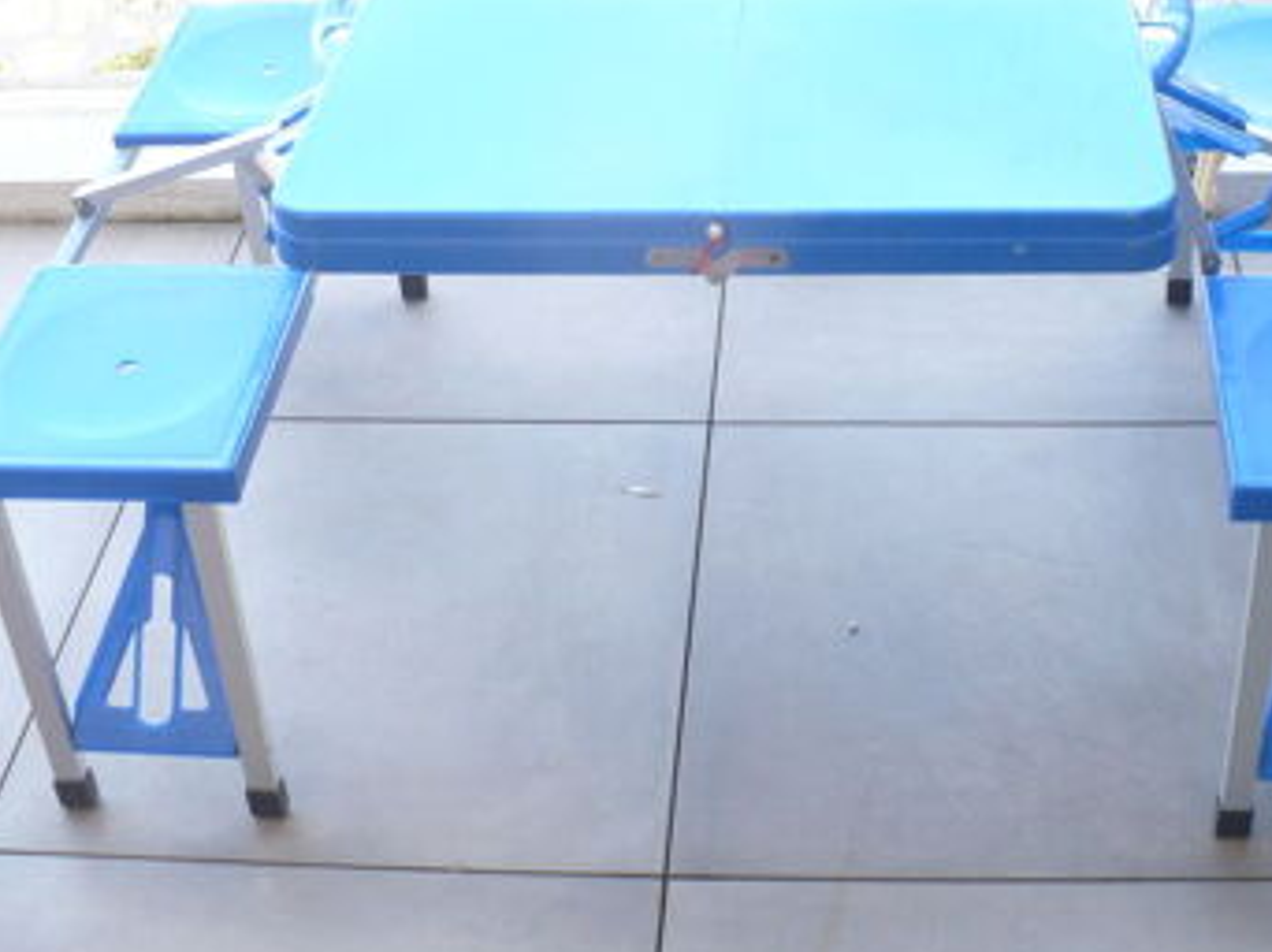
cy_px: 335
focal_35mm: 52
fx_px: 1909
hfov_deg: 36.7
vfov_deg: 27.9
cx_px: 770
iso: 100
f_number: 2.8
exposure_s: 1/60
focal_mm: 6.1
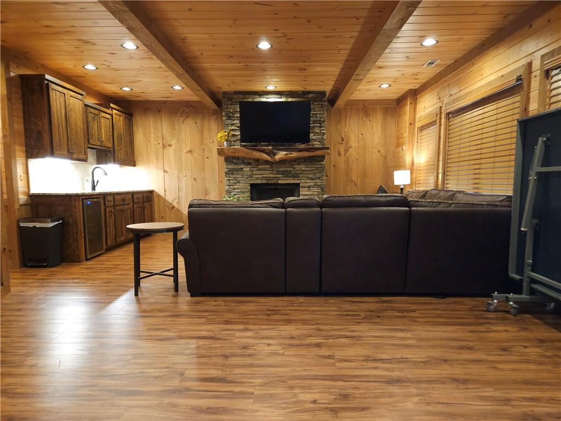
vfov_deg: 58.9
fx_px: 373
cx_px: 280
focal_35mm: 23
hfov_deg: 73.9
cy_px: 210
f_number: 1.8
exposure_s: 1/24
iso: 400
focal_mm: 5.4
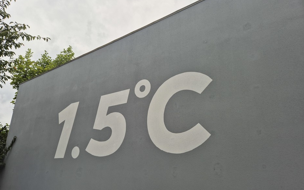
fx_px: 207
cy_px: 105
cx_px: 148
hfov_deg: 72.5
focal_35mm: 25
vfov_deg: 49.2
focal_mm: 5.4
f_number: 1.8
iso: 25
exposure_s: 1/538
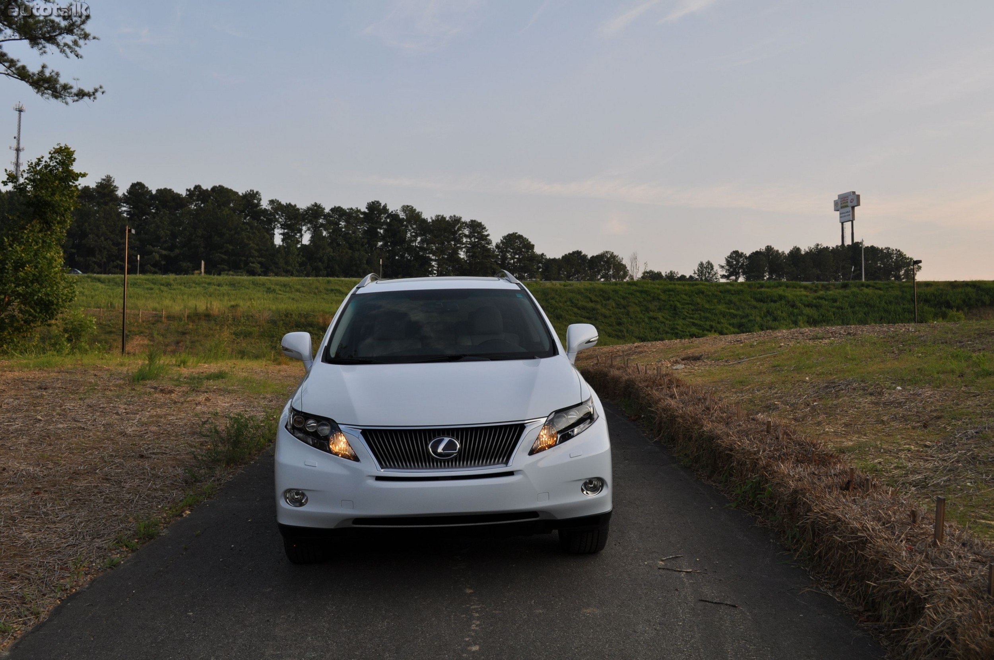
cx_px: 497
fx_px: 910
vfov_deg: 39.9
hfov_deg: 57.3
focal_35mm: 33
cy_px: 330
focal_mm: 22
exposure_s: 1/200
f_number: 7.1
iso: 200
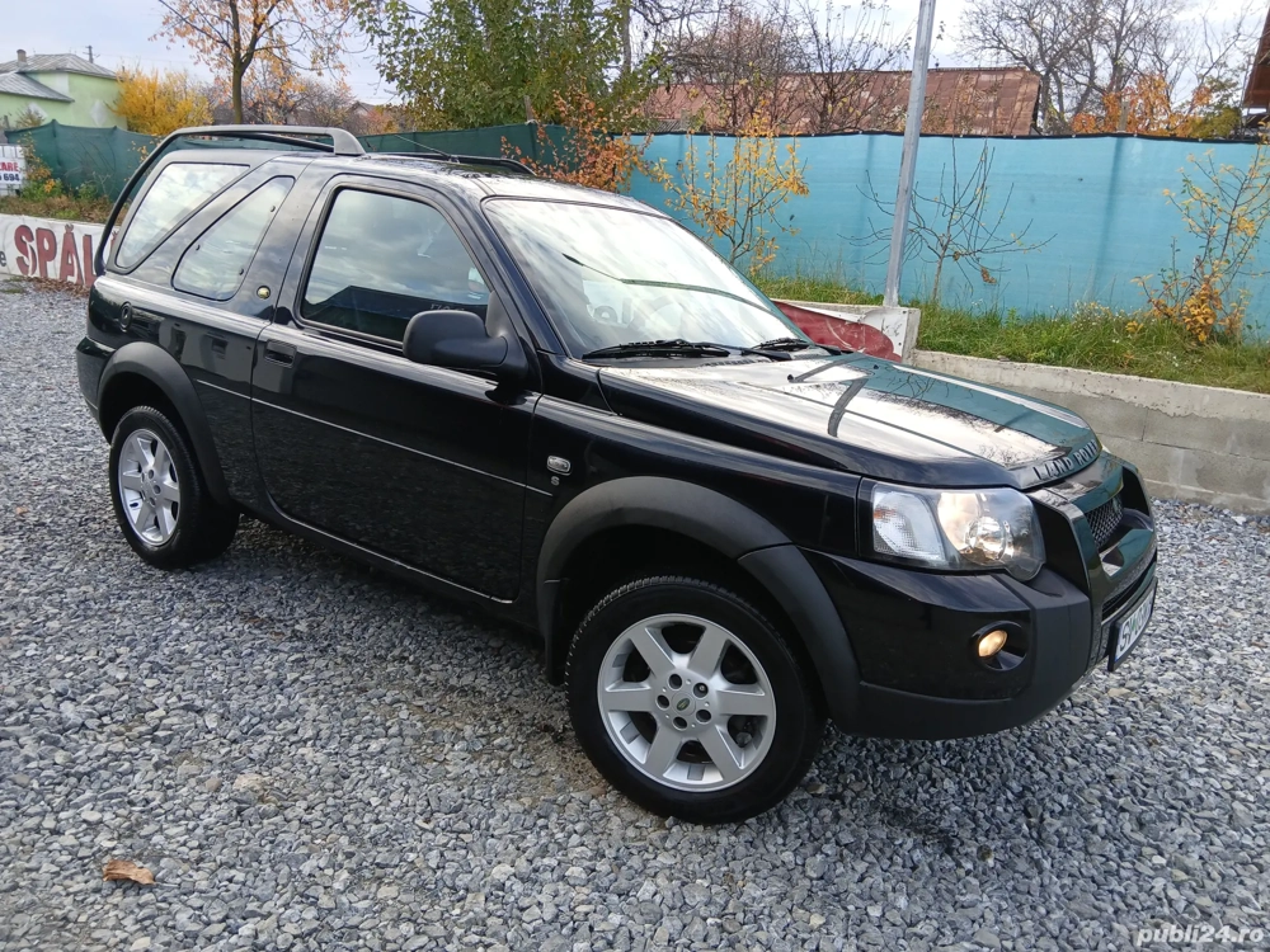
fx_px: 954
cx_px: 635
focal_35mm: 26
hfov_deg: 67.3
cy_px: 476
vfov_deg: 53.1
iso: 40
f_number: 1.8
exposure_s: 1/100
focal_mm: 3.98
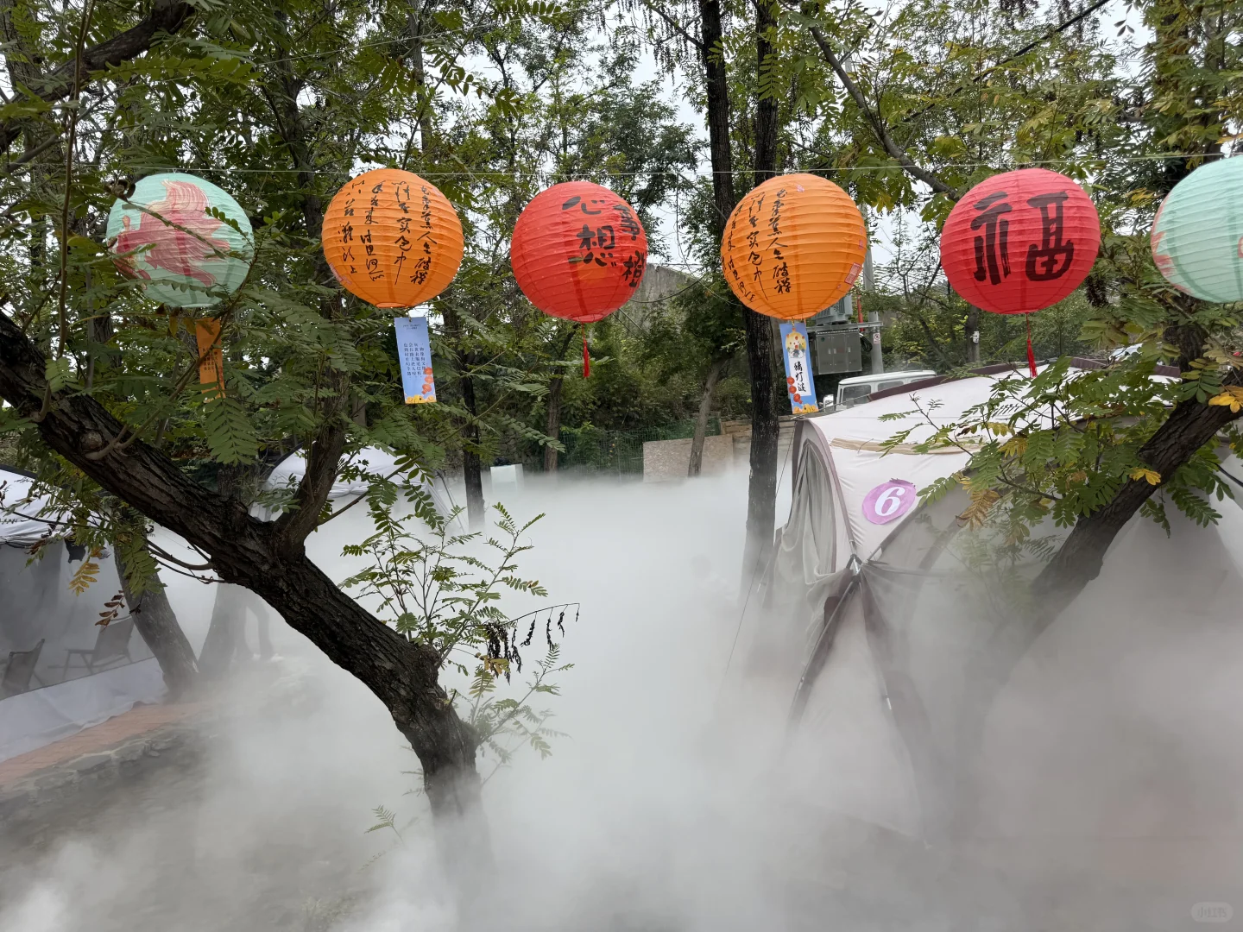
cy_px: 466
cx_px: 622
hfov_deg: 71.6
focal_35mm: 24
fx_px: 862
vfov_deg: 56.8
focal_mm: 6.76
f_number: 1.78
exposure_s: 1/154
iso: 64
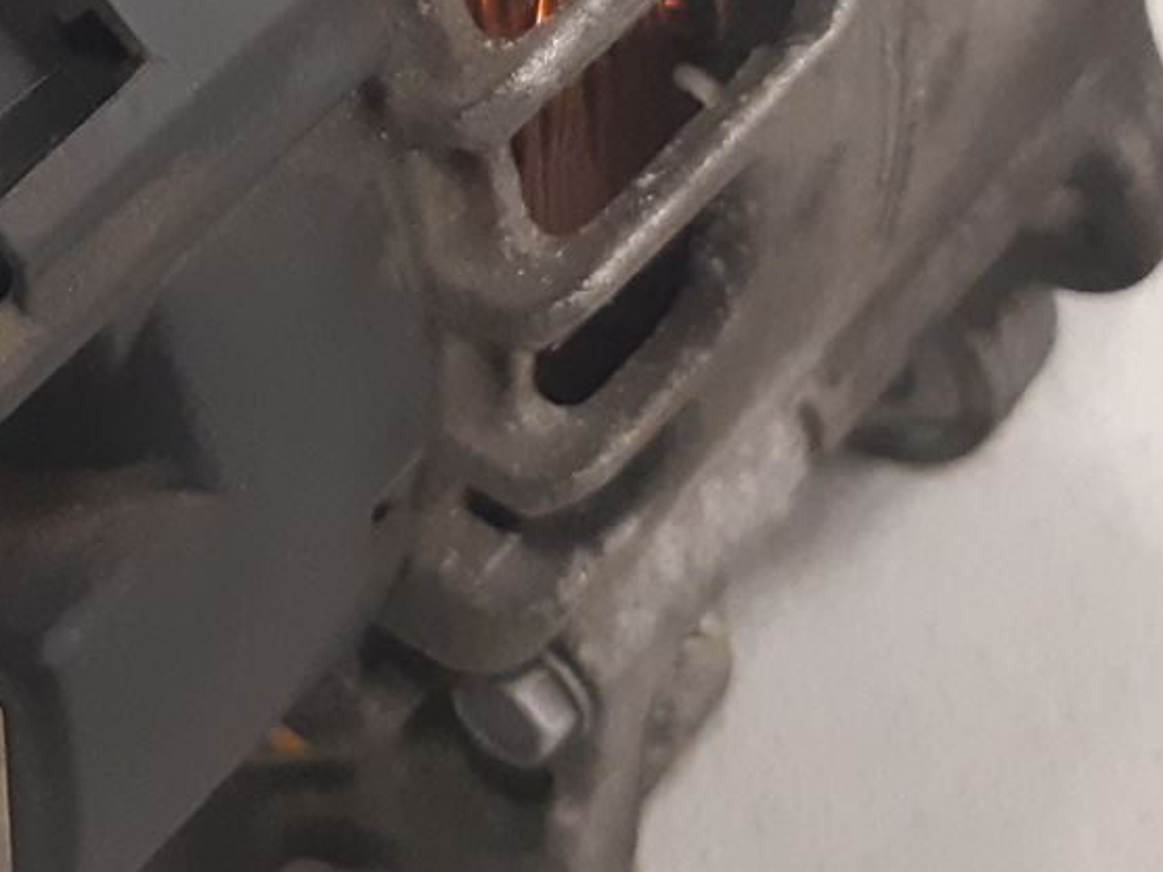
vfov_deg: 14.8
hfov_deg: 19.9
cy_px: -212
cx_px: 19
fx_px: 3225
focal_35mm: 96
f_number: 1.7
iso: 250
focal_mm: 3.93
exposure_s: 1/50
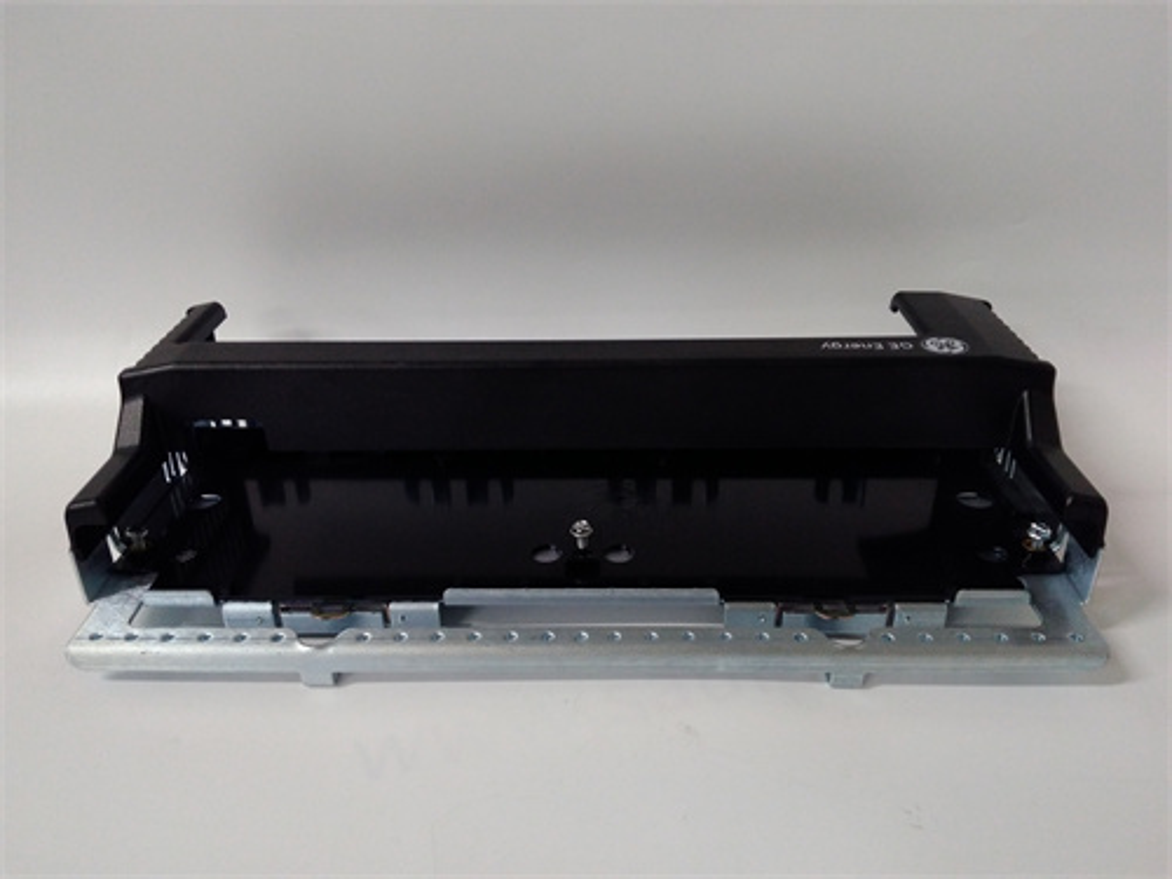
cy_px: 440
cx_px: 586
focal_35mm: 27
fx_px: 914
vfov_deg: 51.4
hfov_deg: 65.3
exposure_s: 1/33
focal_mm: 3.79
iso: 384
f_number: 2
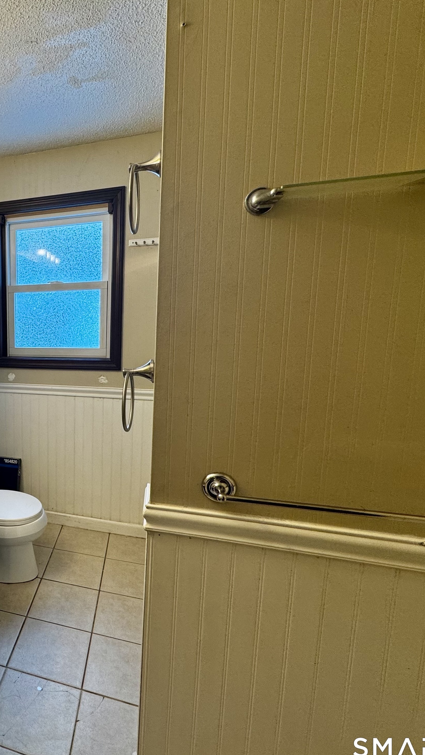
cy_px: 375
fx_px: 421
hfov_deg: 44.4
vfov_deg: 83.8
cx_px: -12
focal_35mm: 21
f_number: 2.2
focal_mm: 2.22
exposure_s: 1/120
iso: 125
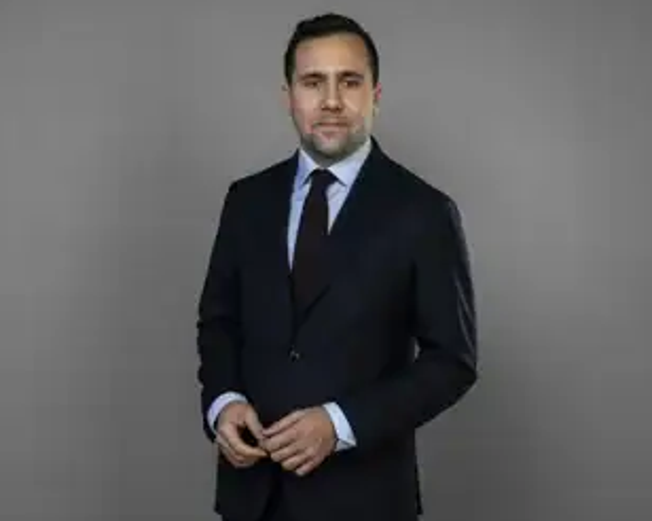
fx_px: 1176
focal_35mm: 61
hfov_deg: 31.0
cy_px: 264
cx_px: 313
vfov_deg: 25.0
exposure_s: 1/200
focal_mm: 50
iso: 200
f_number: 4
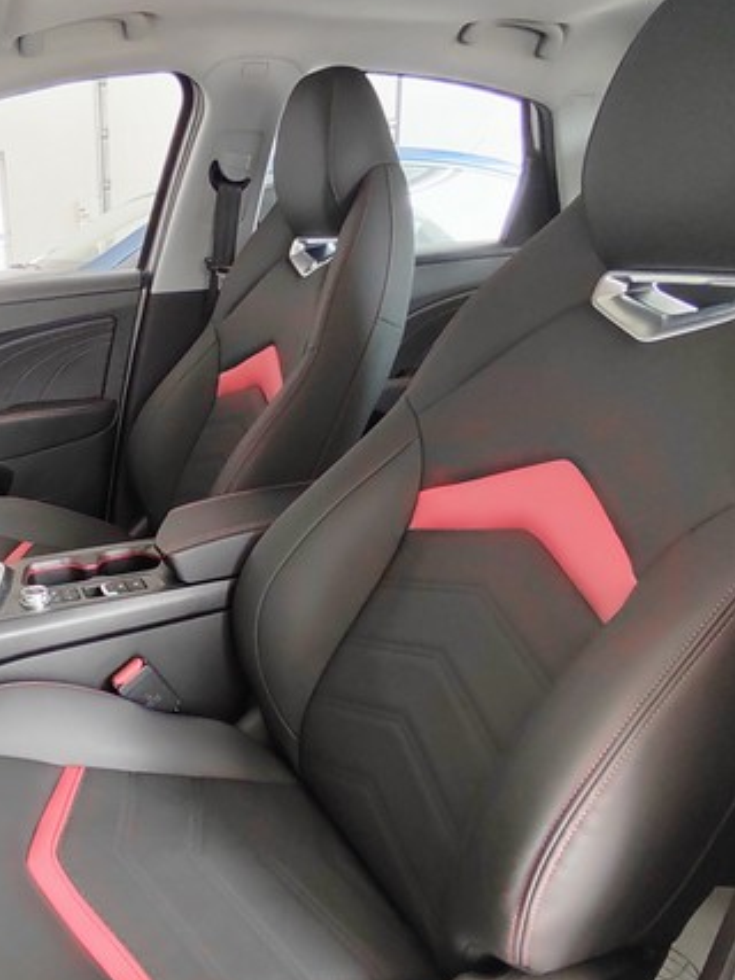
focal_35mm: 30
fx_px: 850
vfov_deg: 59.9
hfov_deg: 44.7
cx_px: 156
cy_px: 528
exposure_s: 1/33.3
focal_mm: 1.68
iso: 107
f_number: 2.2
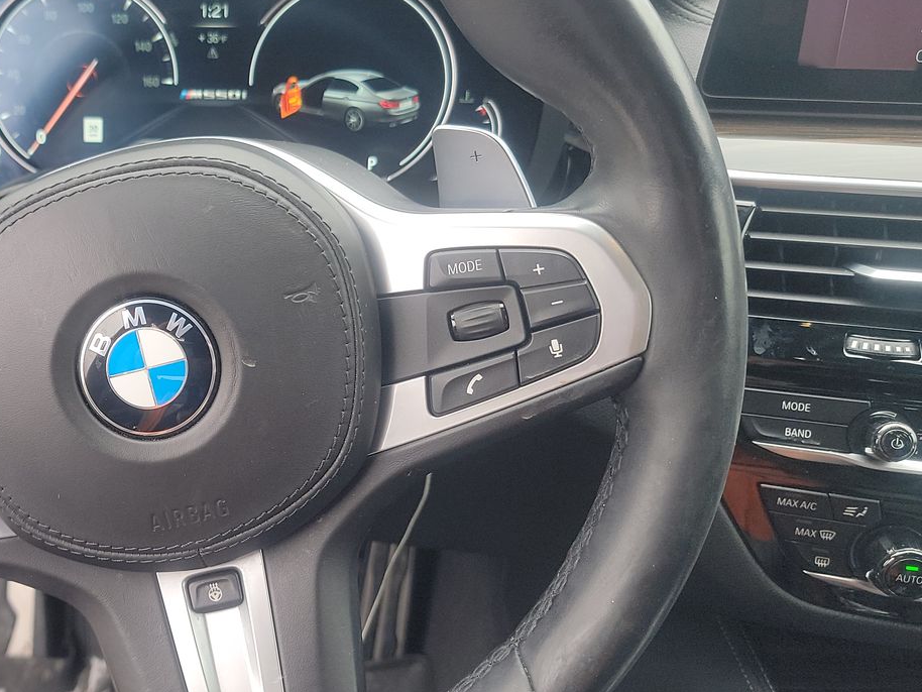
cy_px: 323
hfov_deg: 42.4
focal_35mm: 42
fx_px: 1119
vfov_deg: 34.4
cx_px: 163
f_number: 1.8
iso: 84
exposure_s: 1/59
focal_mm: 6.7
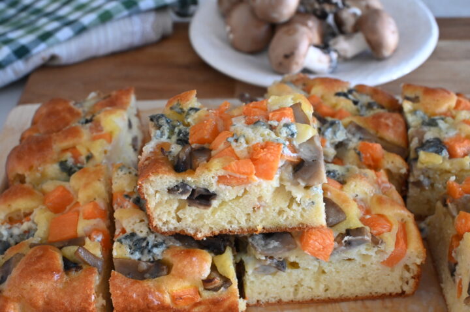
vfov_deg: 25.0
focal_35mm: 54
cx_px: 235
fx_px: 704
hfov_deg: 36.9
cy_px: 156
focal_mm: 36
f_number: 7.1
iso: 1600
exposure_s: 1/20
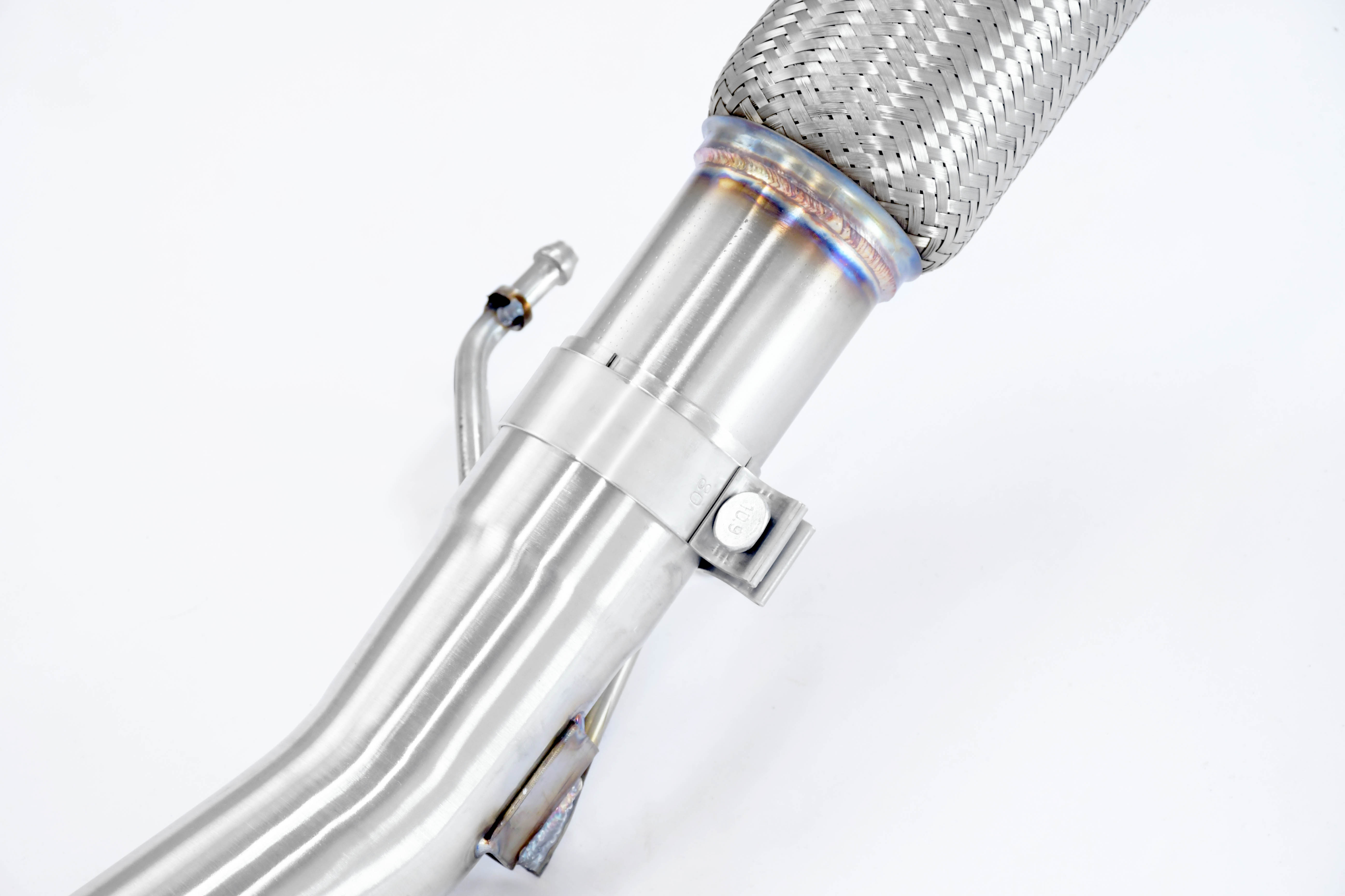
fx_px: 4483
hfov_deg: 17.1
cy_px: 448
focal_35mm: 120
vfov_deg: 11.4
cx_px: 672
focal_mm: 80
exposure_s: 1/125
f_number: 8
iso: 1250
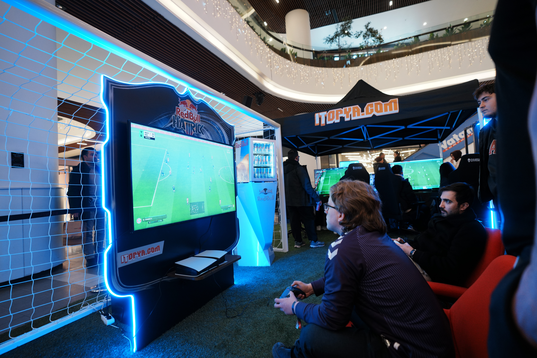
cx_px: 268
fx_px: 239
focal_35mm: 16
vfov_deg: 73.7
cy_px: 179
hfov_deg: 96.7
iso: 500
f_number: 2.8
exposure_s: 1/125
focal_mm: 16
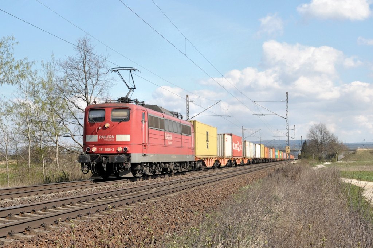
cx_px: 186
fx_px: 373
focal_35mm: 36
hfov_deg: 53.2
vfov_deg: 36.8
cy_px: 124
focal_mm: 24
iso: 320
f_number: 7.1
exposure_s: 1/800
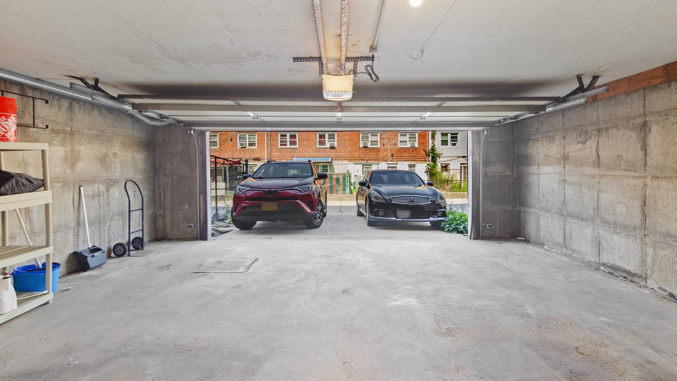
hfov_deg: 94.2
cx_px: 341
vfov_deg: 62.2
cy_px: 169
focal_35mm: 18
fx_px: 315
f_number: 7.1
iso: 800
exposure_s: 1/25
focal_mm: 11
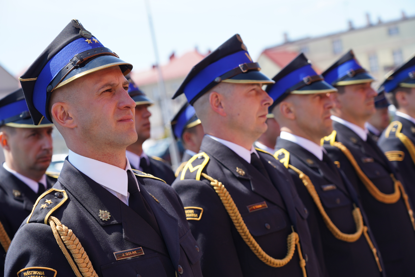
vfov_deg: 19.2
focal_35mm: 71
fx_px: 819
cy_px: 138
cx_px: 208
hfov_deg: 28.5
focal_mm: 71
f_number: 4.5
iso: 100
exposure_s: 1/250
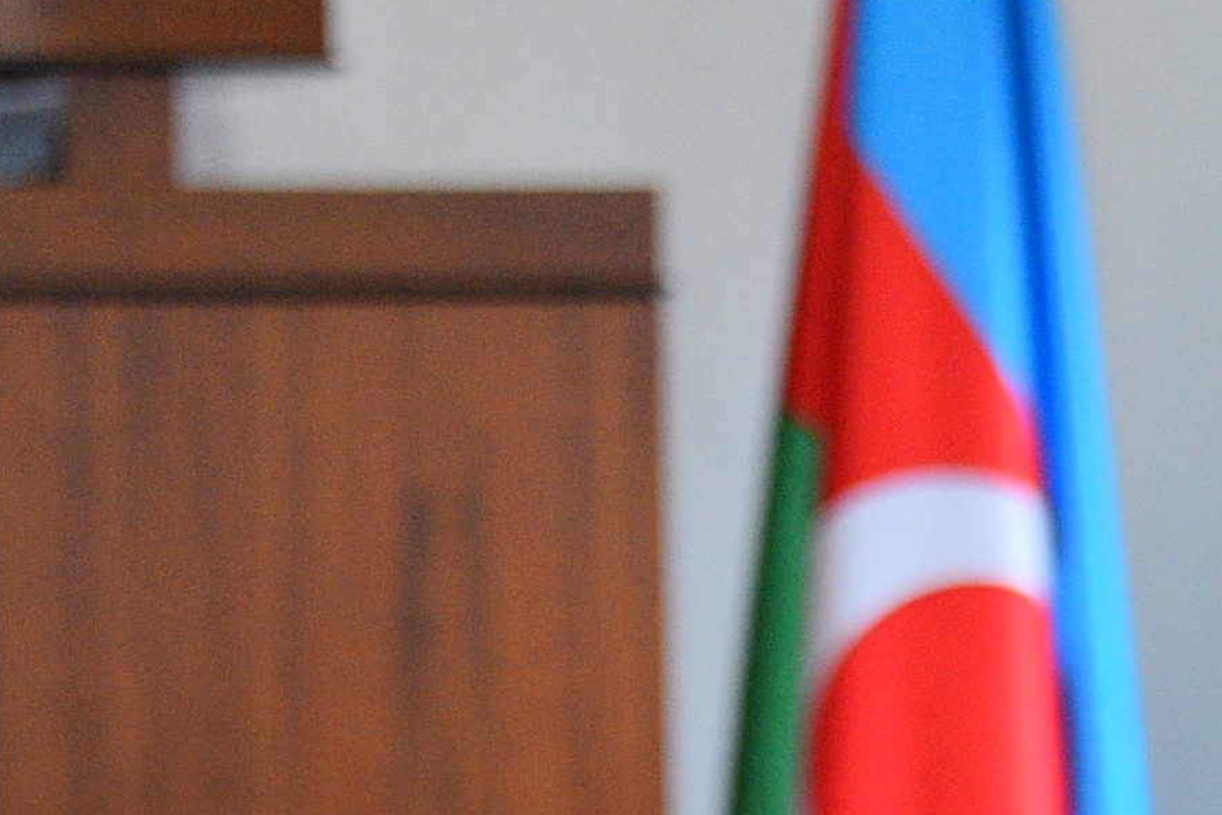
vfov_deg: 3.3
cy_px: 1807
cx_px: 1970
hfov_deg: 4.9
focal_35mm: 416
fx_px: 14122
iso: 640
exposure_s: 1/80
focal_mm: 82
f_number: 5
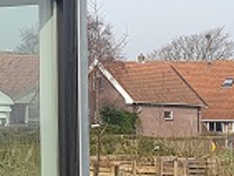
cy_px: -23
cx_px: -129
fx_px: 1198
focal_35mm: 177
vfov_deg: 8.3
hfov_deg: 10.7
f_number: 2.4
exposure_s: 1/734
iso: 50
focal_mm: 4.32
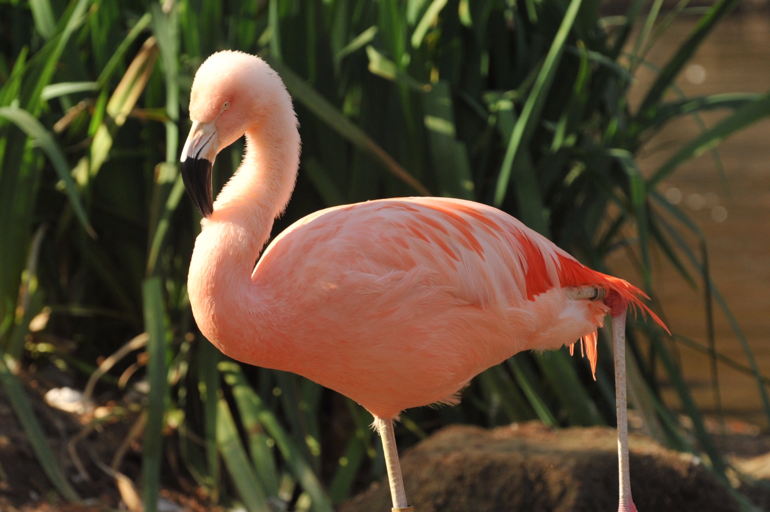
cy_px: 256
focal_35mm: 400
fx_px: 8551
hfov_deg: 5.2
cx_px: 385
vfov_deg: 3.4
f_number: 13
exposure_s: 1/750
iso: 1600
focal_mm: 400
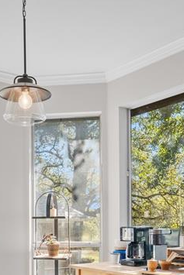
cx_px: 64
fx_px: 375
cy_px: 225
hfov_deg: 27.4
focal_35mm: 49
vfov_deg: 38.6
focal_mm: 17
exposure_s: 1/8
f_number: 8
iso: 400
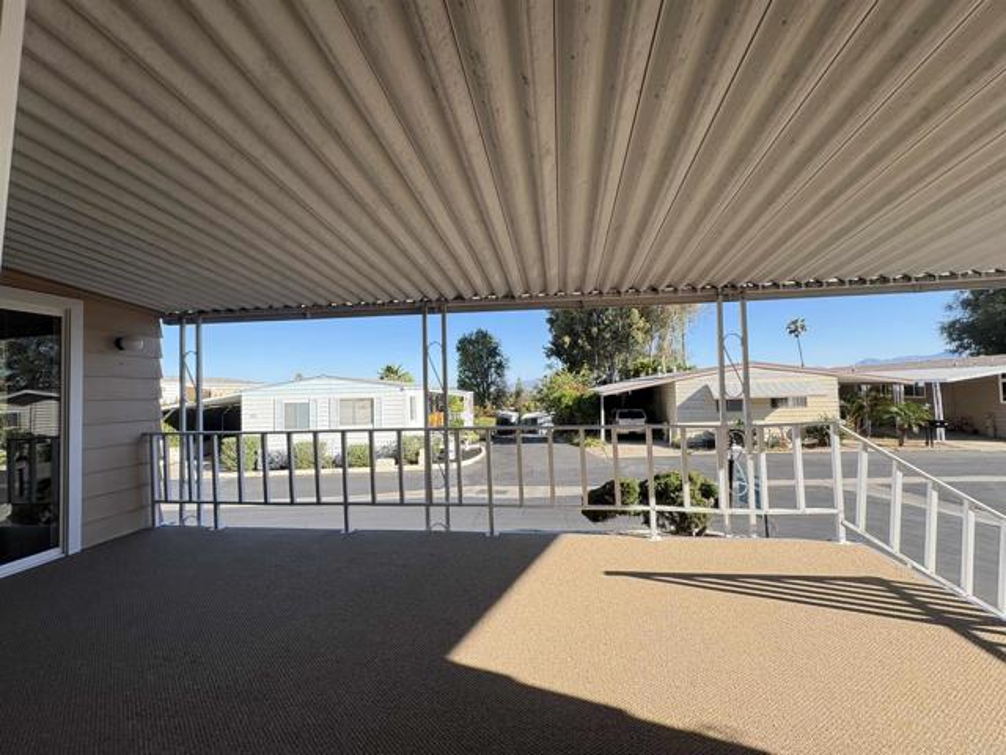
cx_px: 503
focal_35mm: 14
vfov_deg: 85.7
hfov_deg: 102.1
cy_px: 378
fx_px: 407
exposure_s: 1/921
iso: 64
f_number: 2.2
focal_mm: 2.22
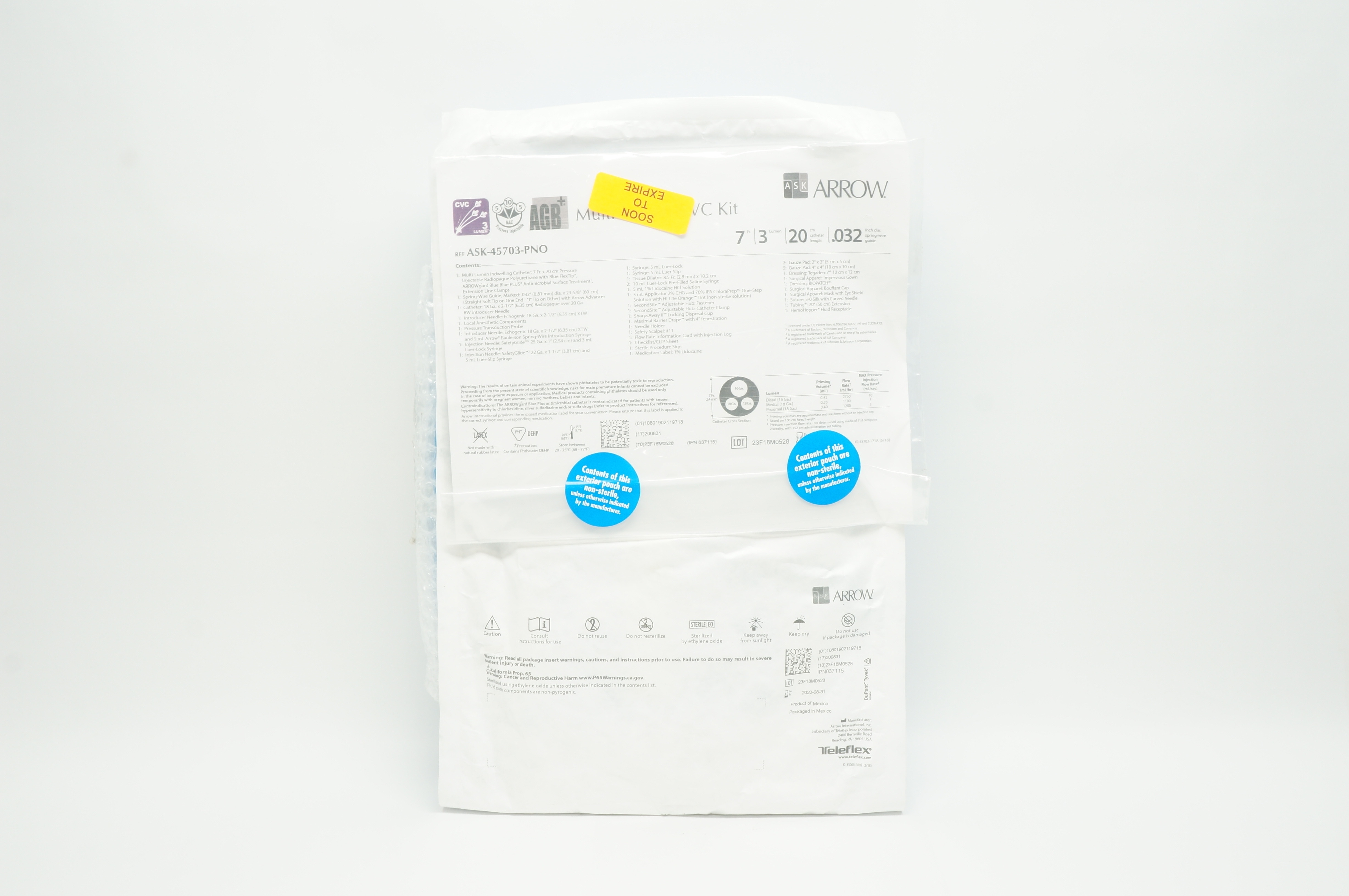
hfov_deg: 57.3
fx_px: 1235
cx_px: 674
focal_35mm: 33
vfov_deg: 39.9
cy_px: 448
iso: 400
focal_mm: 22
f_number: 11
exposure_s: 1/15
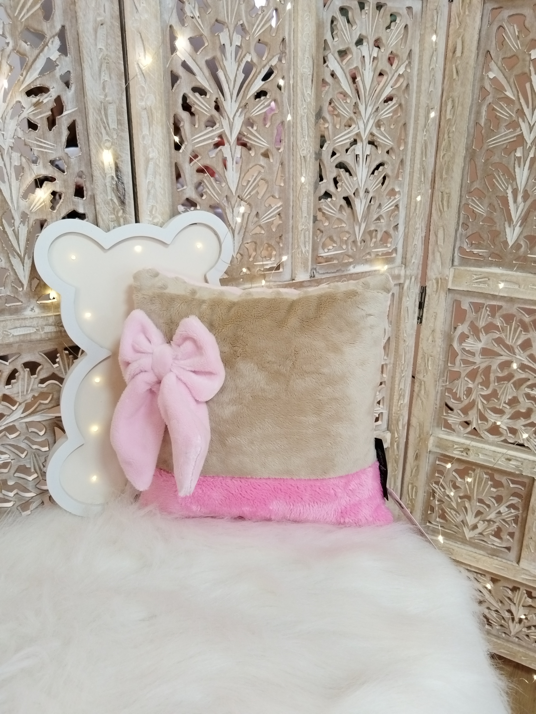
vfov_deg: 67.3
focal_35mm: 26
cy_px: 357
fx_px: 537
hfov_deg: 53.1
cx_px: 268
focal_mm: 4.95
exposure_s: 1/33.3
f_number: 1.9
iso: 1000
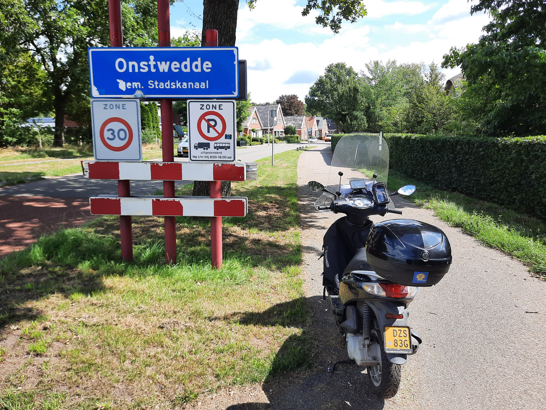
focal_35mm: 25
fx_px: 394
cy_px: 205
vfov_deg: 54.9
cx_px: 273
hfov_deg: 69.4
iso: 32
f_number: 2
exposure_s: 1/525
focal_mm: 4.6
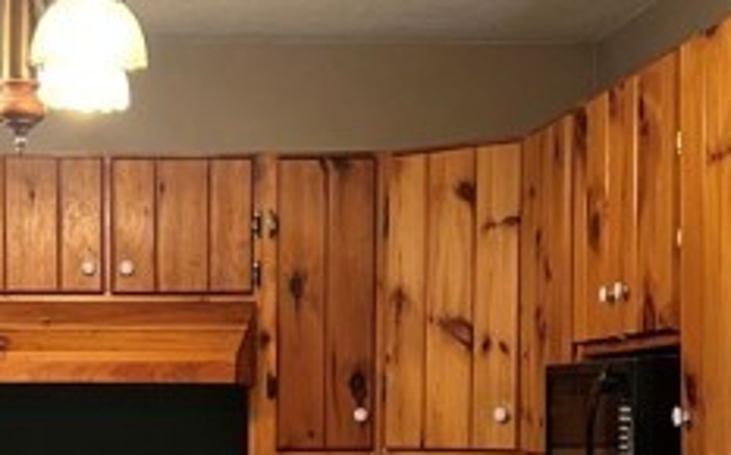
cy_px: 527
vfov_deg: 13.9
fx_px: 1811
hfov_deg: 22.5
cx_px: 125
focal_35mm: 91
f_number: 1.5
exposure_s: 1/60
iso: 320
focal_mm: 5.7
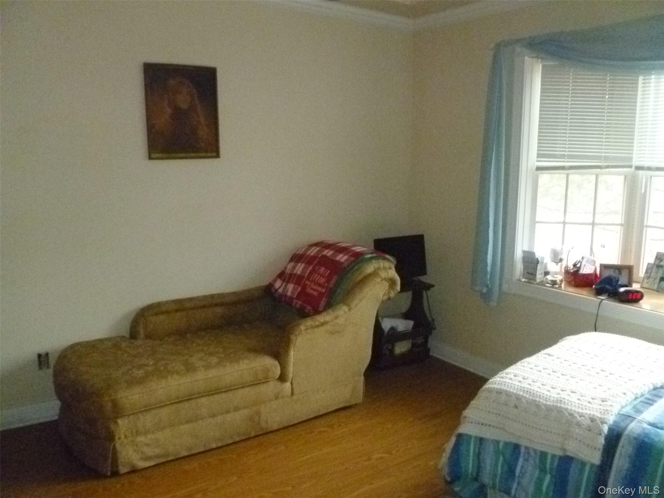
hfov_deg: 63.4
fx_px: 537
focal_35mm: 28
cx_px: 332
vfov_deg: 49.7
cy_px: 249
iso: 1600
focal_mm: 5
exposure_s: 1/30
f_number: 3.3
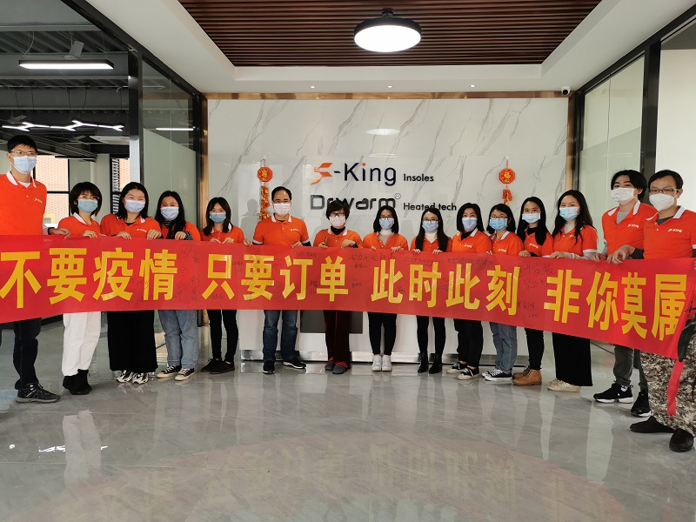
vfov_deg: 51.4
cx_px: 348
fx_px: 543
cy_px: 261
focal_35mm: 27
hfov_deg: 65.3
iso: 80
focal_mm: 5.58
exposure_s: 1/100
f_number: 1.8
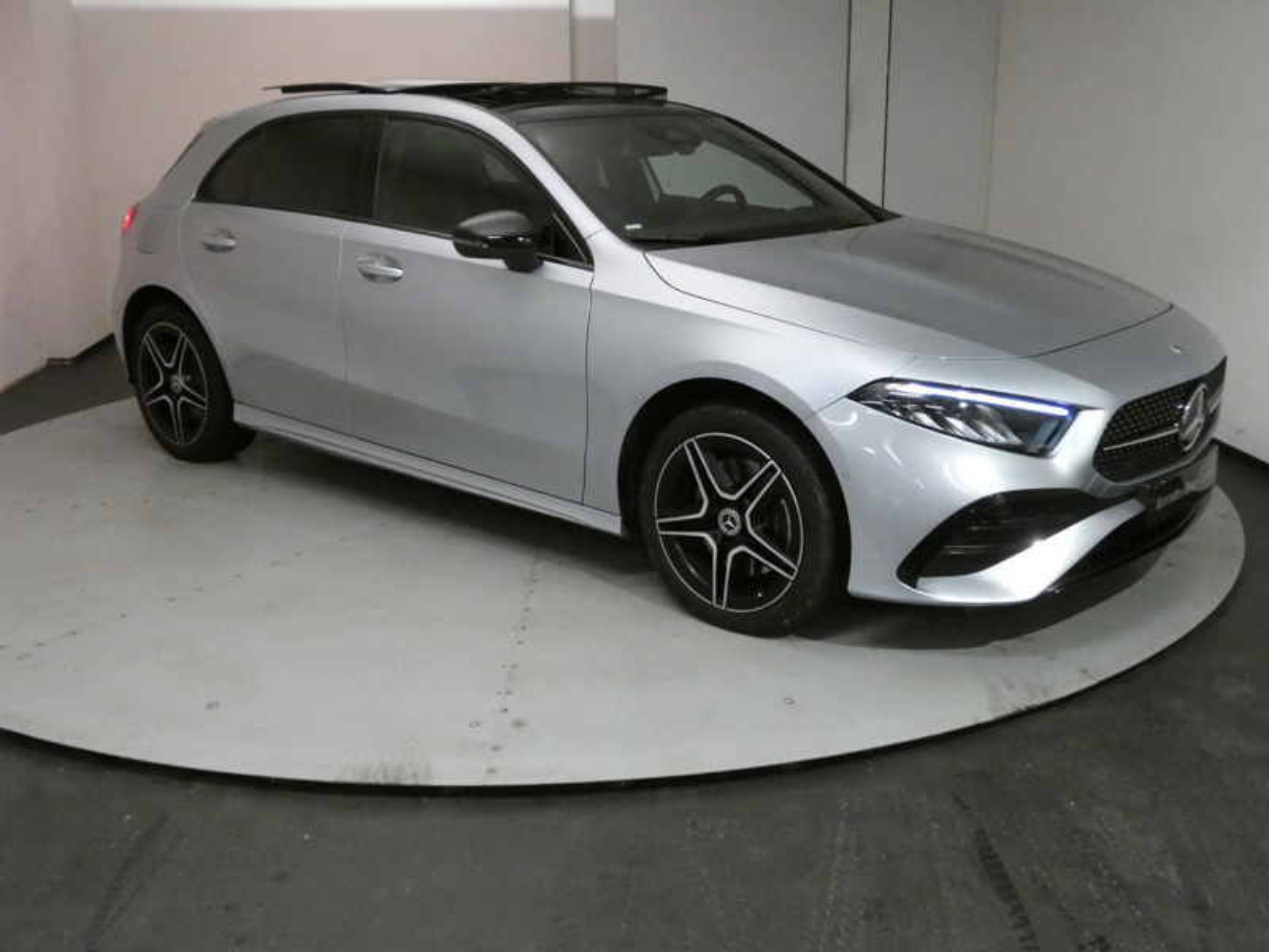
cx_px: 634
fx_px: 1283
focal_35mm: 35
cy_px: 476
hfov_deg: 52.6
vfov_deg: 40.7
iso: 1600
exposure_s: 1/125
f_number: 3.4
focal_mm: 6.2
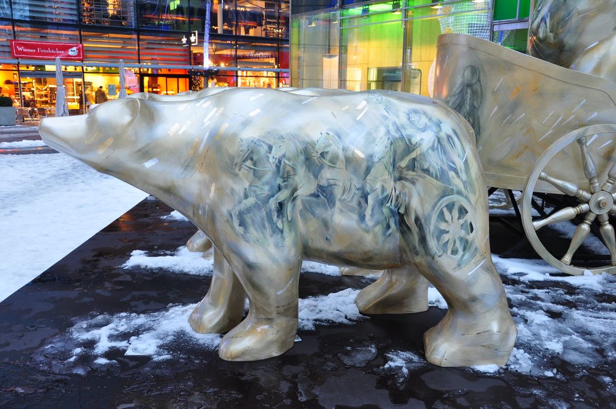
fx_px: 564
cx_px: 308
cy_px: 204
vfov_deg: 39.9
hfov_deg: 57.3
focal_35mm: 33
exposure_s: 1/15
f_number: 6.3
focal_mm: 22
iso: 560
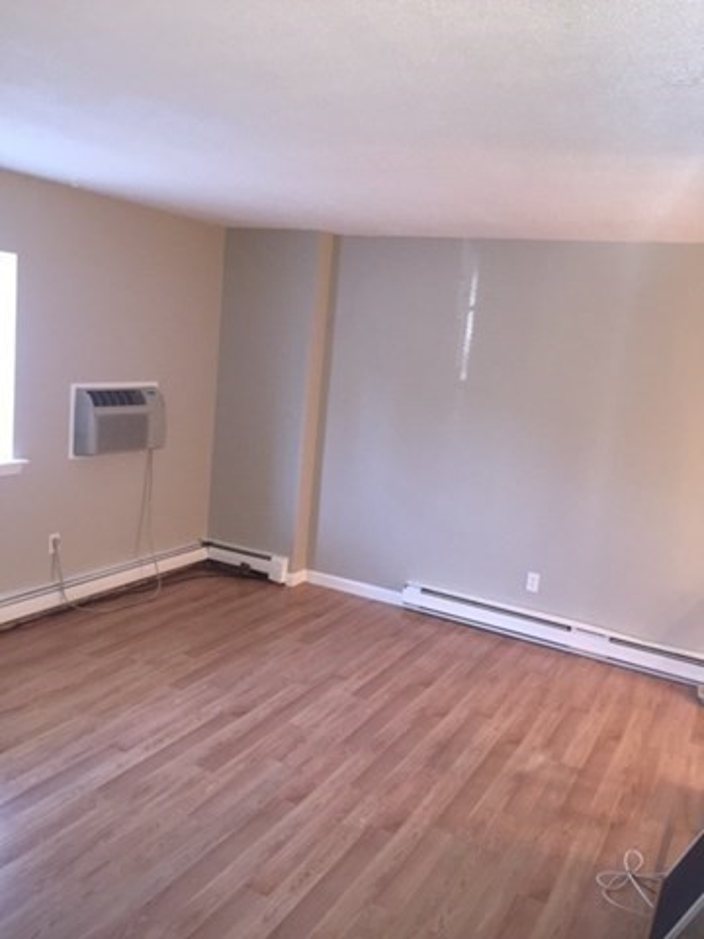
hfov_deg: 48.2
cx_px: 352
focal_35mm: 29
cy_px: 470
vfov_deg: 61.7
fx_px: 786
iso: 200
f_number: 2.2
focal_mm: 4.15
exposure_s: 1/16
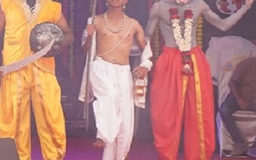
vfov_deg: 7.1
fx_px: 1284
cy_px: 17
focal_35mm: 184
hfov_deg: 10.8
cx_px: -170
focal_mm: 45
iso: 400
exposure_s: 1/125
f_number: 8
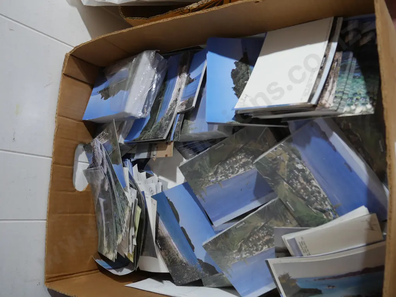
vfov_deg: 41.8
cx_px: 198
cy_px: 148
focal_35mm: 34
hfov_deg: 54.0
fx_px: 389
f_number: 4
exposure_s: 1/60
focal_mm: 17
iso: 800
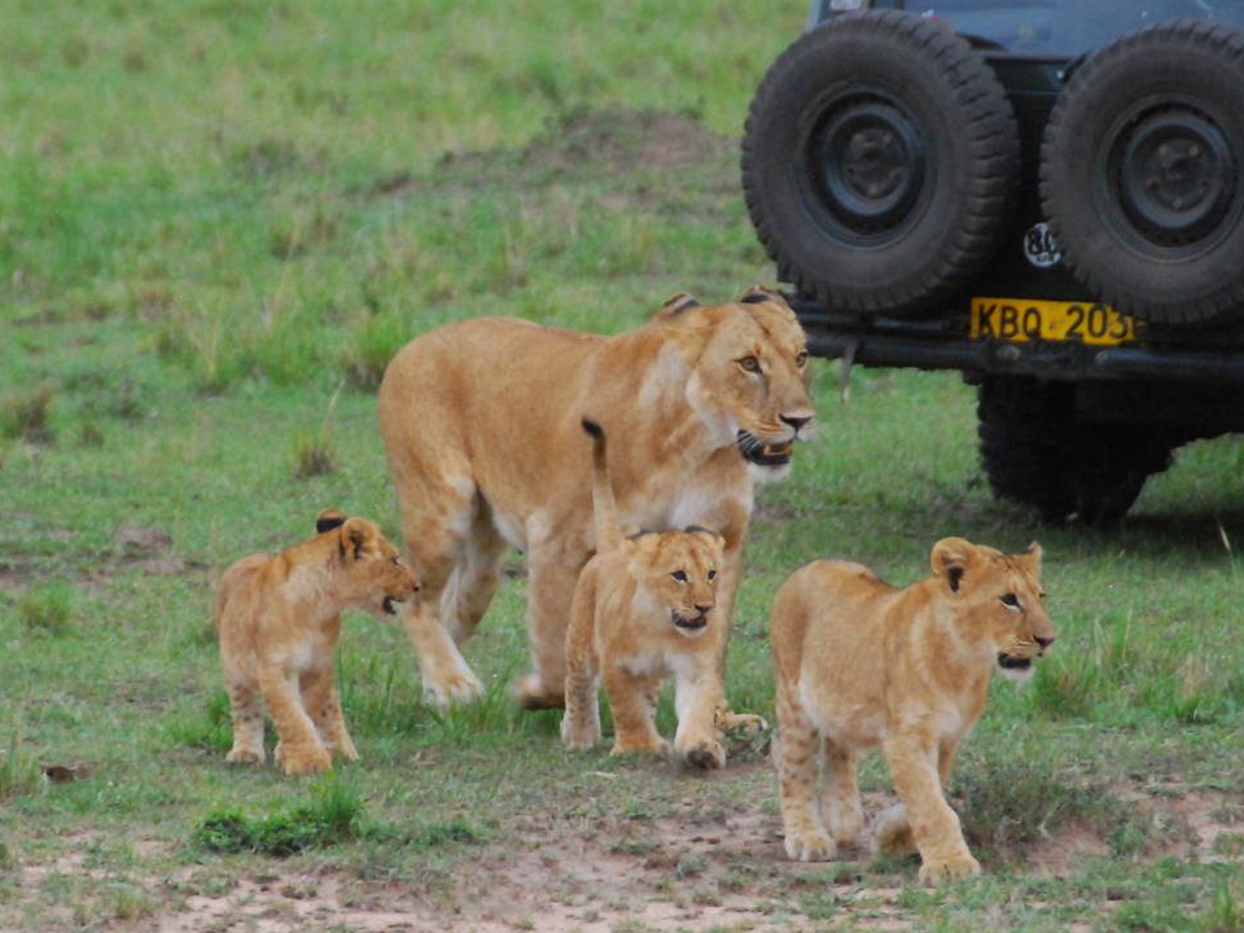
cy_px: 594
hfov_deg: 5.5
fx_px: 12973
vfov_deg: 4.1
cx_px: 463
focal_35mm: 361
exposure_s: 1/100
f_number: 5.6
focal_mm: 150
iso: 1000
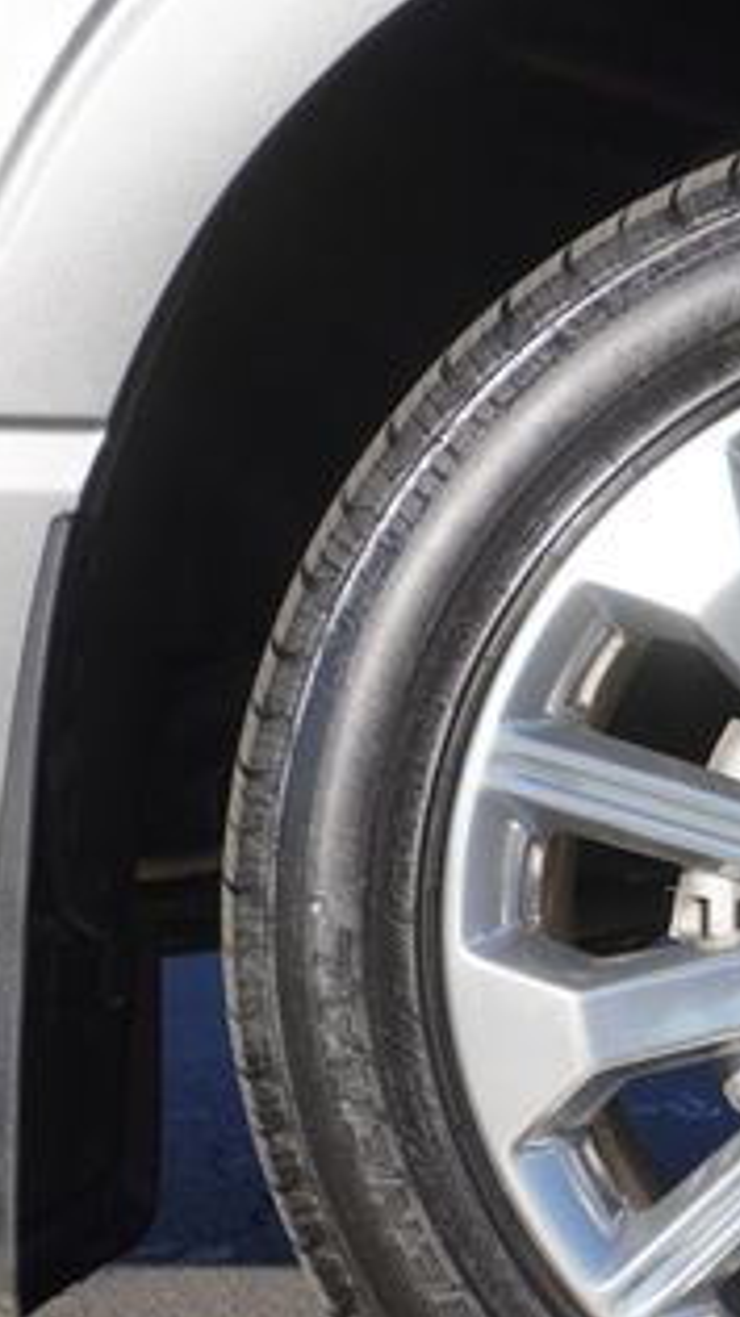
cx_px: 1054
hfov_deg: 11.8
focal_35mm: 99
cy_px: 882
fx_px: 3459
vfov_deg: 21.5
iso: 100
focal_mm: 31
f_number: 8
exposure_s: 1/200
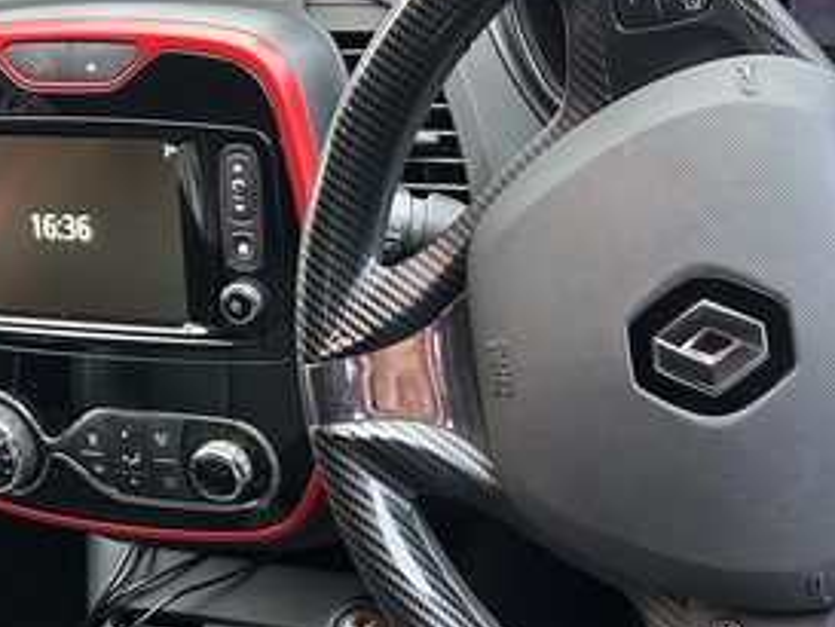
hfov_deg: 31.4
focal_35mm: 61
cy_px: 303
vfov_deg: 24.0
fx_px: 1472
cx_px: 551
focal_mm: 5.7
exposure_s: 1/50
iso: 200
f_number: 1.5
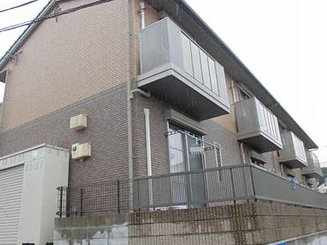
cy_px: 116
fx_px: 302
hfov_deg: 56.7
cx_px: 151
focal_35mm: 32
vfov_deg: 44.1
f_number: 3.5
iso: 100
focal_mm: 4.6
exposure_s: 1/250
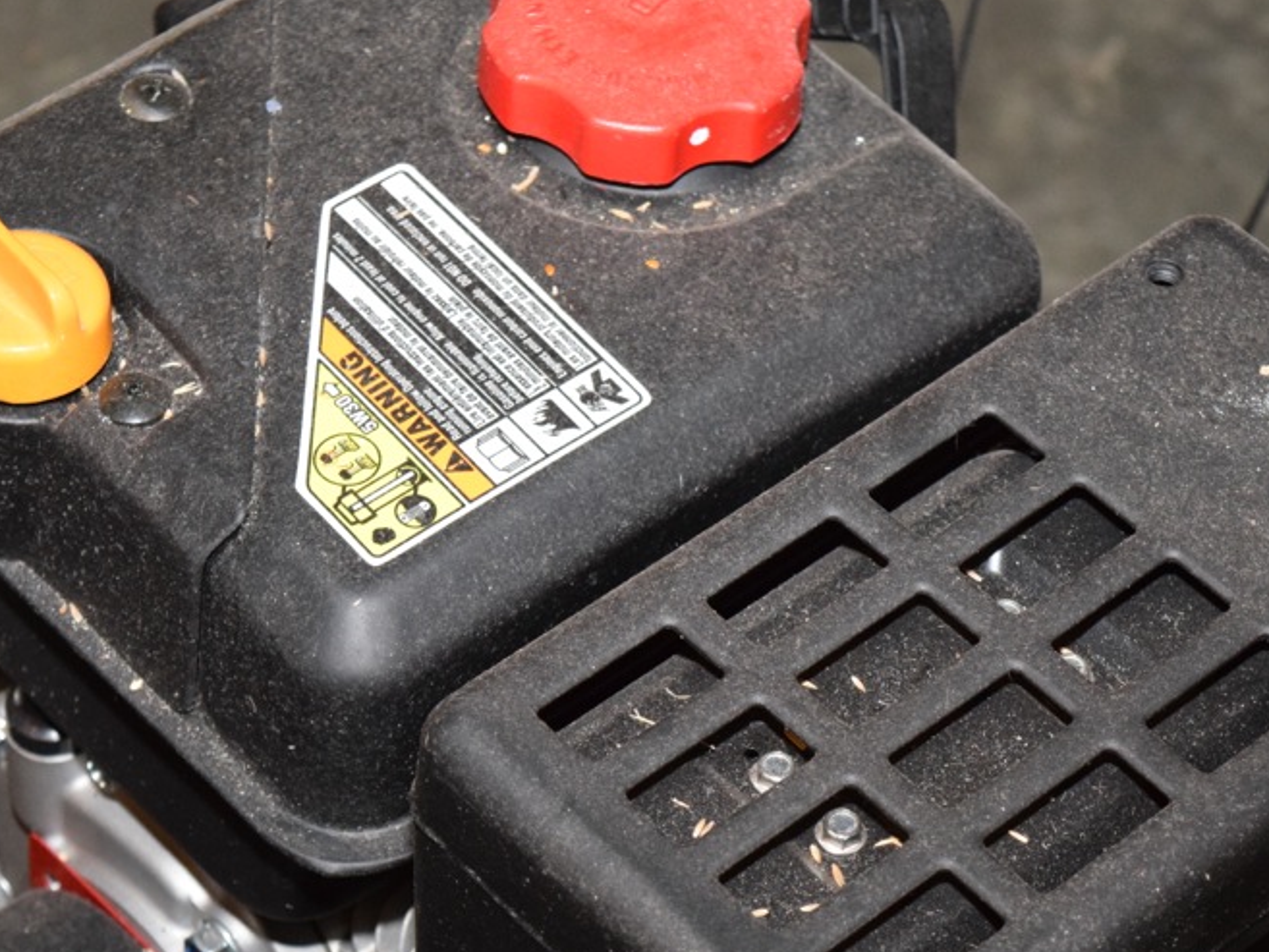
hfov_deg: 16.3
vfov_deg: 12.3
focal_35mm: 121
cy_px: 542
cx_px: 676
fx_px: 4427
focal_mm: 55
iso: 2800
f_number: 5.6
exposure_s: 1/60
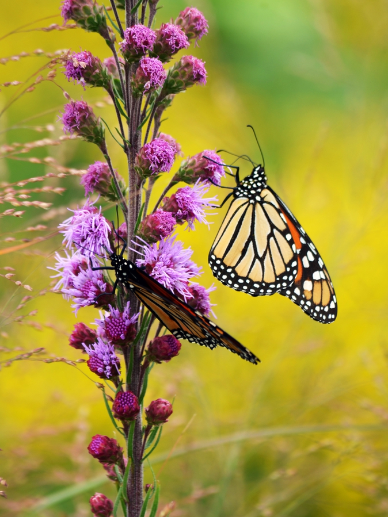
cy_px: 243
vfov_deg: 6.0
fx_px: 4903
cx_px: 194
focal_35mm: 328
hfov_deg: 4.5
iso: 100
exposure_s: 1/125
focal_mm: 200
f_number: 8
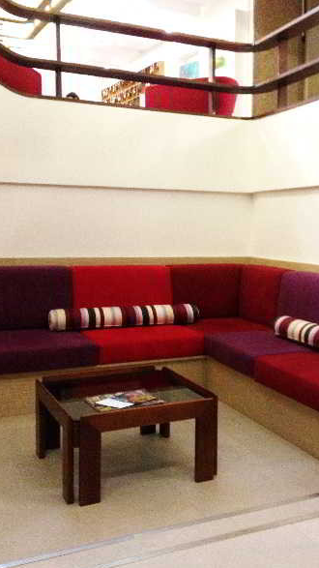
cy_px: 282
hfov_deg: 30.3
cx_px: 205
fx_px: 587
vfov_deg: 51.6
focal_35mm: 39
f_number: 2.4
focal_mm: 4.28
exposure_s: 1/15
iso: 500
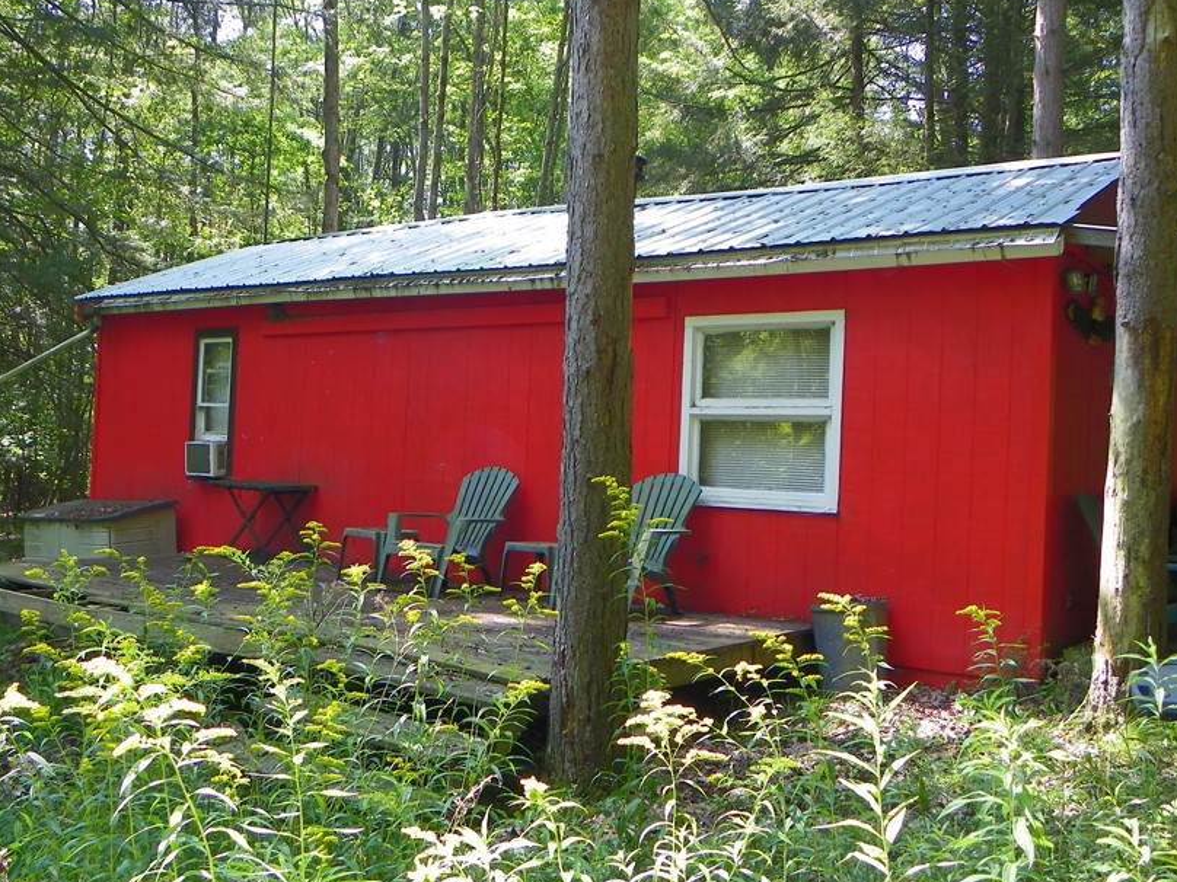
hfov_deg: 48.8
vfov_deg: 37.7
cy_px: 425
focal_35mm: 38
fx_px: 1292
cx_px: 510
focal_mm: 5.3
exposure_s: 1/60
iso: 64
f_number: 2.8
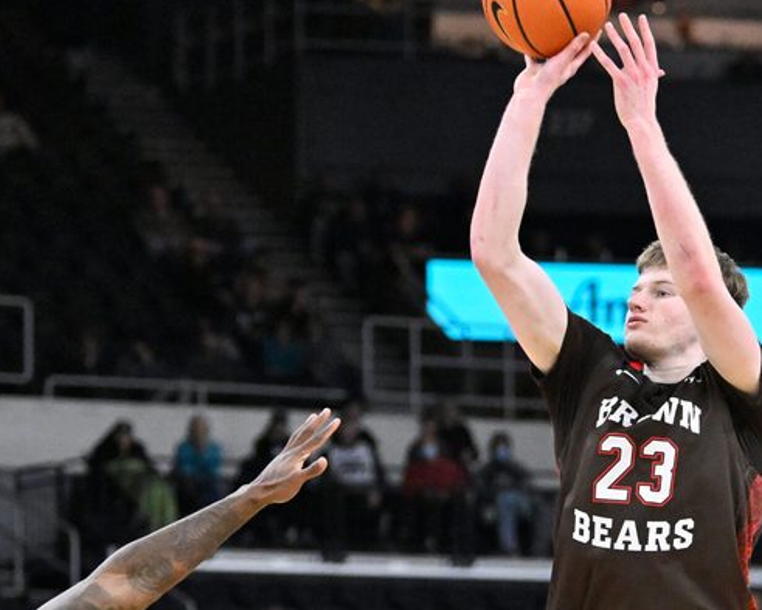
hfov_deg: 10.4
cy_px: 420
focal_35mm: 186
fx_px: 4196
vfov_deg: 8.3
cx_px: 386
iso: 6400
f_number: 3.5
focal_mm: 95
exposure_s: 1/1600
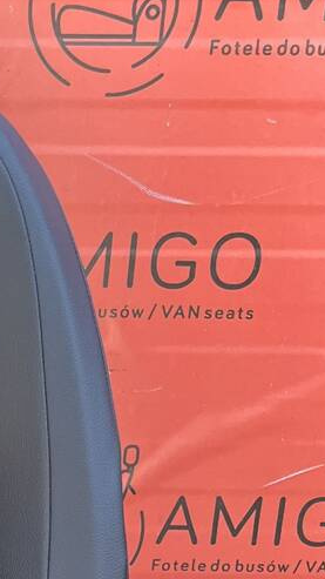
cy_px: 598
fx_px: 1411
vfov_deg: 22.2
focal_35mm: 92
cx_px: -253
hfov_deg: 12.1
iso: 125
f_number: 1.6
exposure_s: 1/121
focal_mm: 5.1
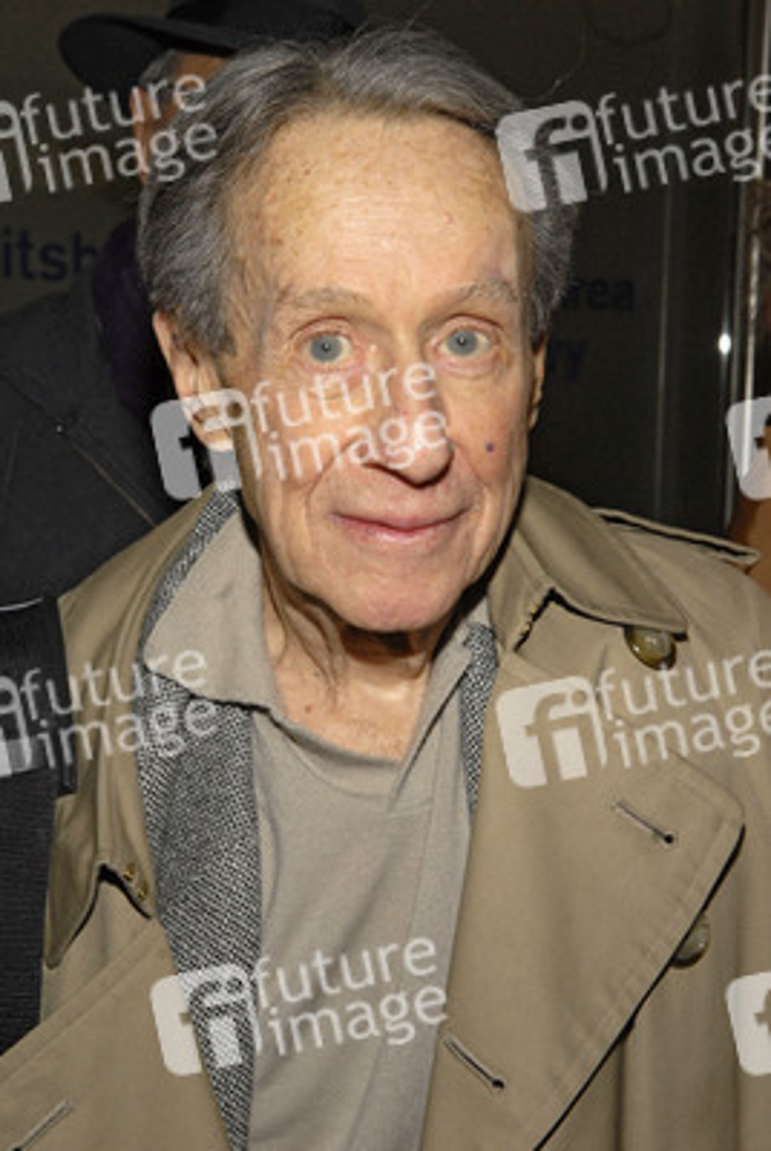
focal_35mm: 72
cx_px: 386
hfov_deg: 19.0
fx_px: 2305
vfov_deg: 28.0
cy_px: 576
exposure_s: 1/80
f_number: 11
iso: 400
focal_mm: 48
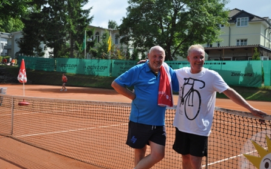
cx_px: 136
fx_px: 318
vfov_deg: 29.9
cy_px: 79
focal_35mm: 43
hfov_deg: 46.2
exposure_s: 1/1600
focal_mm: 28
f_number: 6.3
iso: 400
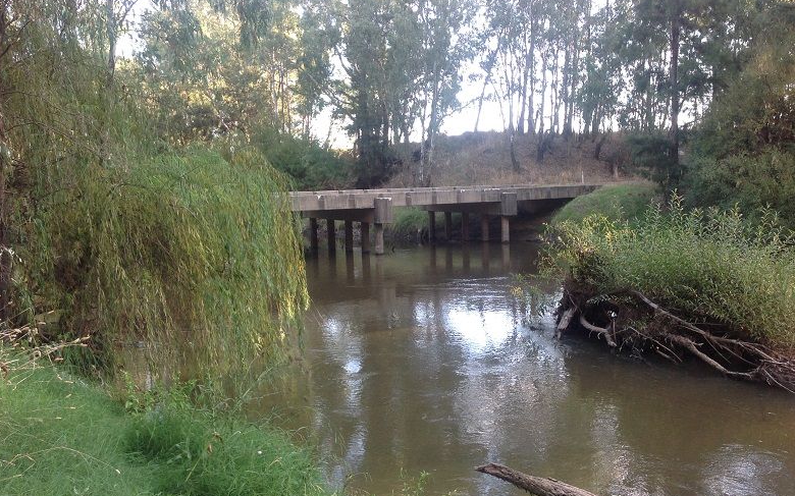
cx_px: 404
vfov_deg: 33.6
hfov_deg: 51.6
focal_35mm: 38
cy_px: 260
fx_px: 823
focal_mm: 4.28
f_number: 2.4
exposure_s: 1/120
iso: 64
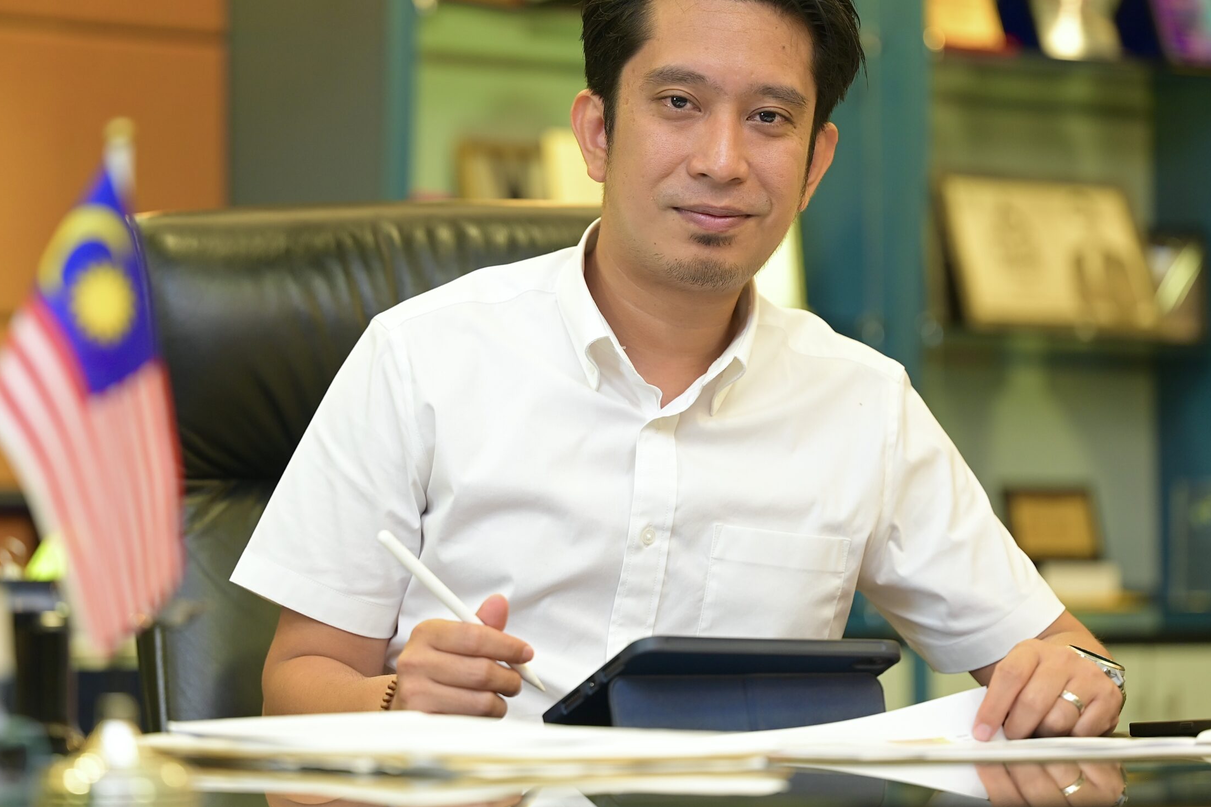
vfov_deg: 13.2
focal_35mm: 104
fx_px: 3498
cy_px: 348
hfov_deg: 19.6
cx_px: 569
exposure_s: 1/200
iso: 800
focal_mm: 89
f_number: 2.8
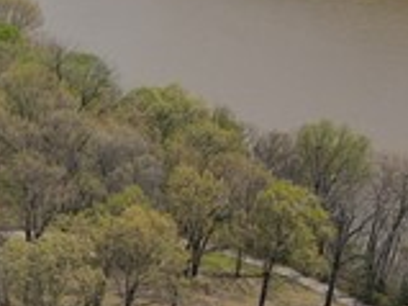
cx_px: -228
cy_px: 46
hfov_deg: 12.1
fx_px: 1826
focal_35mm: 155
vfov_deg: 9.5
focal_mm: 4.5
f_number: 2.8
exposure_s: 1/1000
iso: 100
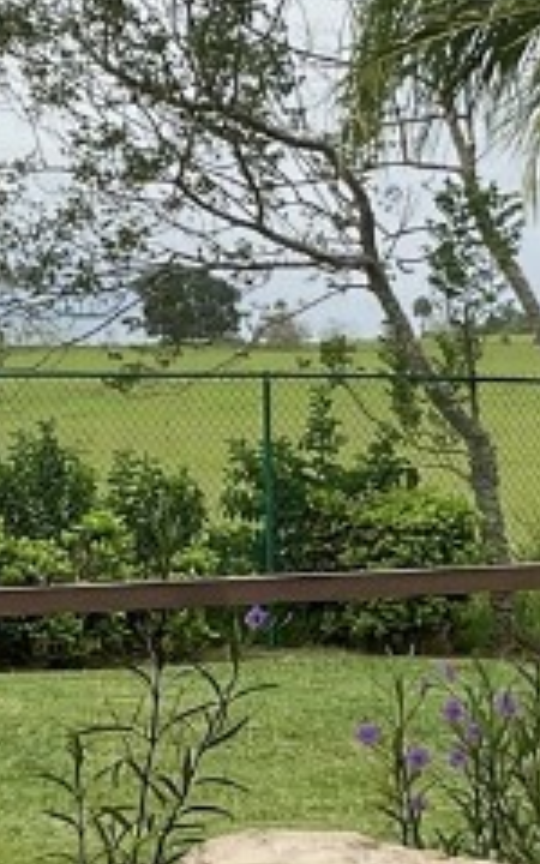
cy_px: 475
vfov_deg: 15.9
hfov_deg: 10.0
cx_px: 180
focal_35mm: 131
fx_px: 3085
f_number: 1.8
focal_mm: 3
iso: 16
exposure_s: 1/1168
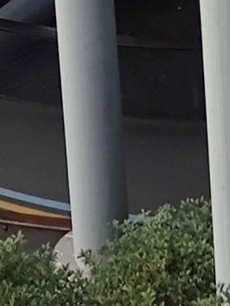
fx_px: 1516
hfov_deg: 8.6
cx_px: -37
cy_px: -719
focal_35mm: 171
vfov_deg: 8.7
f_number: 1.9
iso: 50
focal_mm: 8.7
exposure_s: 1/2500
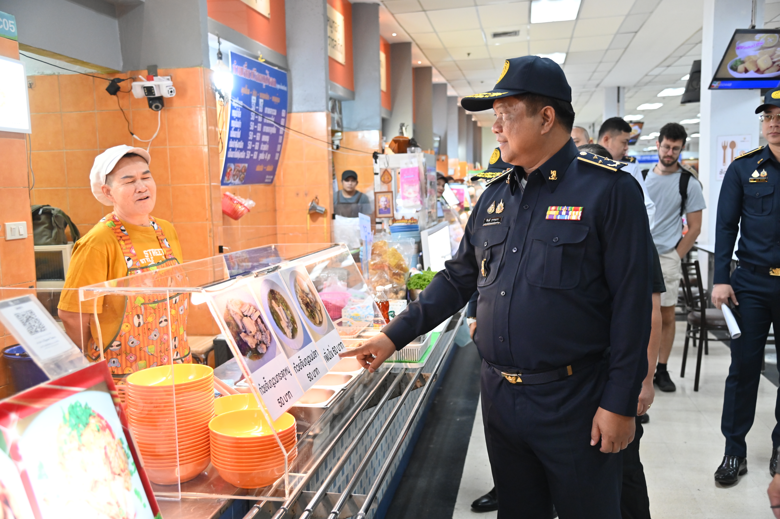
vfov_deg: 37.8
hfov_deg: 54.5
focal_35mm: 35
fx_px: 758
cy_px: 260
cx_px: 390
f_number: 4
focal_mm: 35
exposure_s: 1/160
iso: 2800
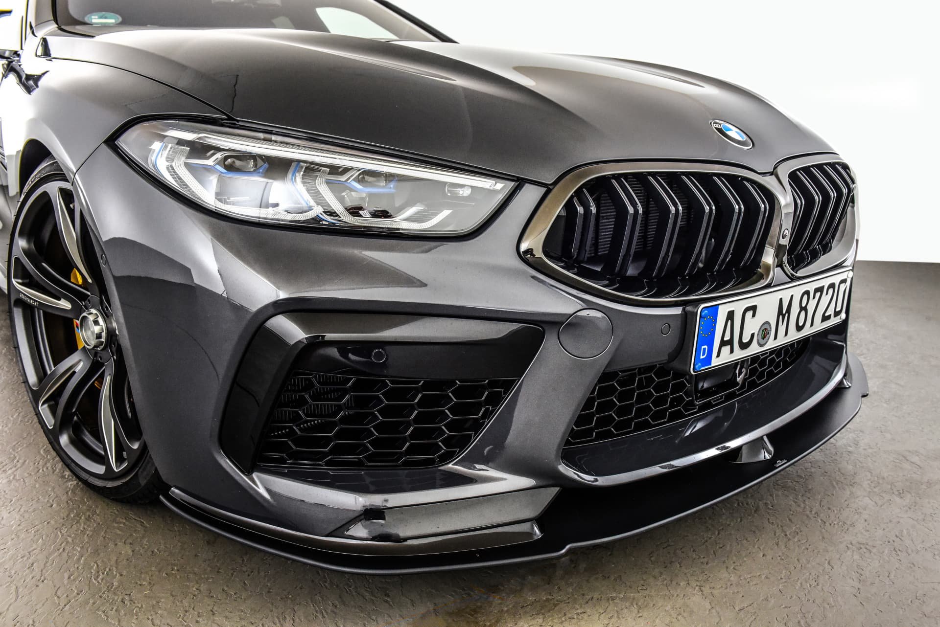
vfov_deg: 45.0
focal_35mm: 29
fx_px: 758
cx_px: 470
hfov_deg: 63.6
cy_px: 314
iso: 2000
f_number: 11
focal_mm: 29
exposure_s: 1/100
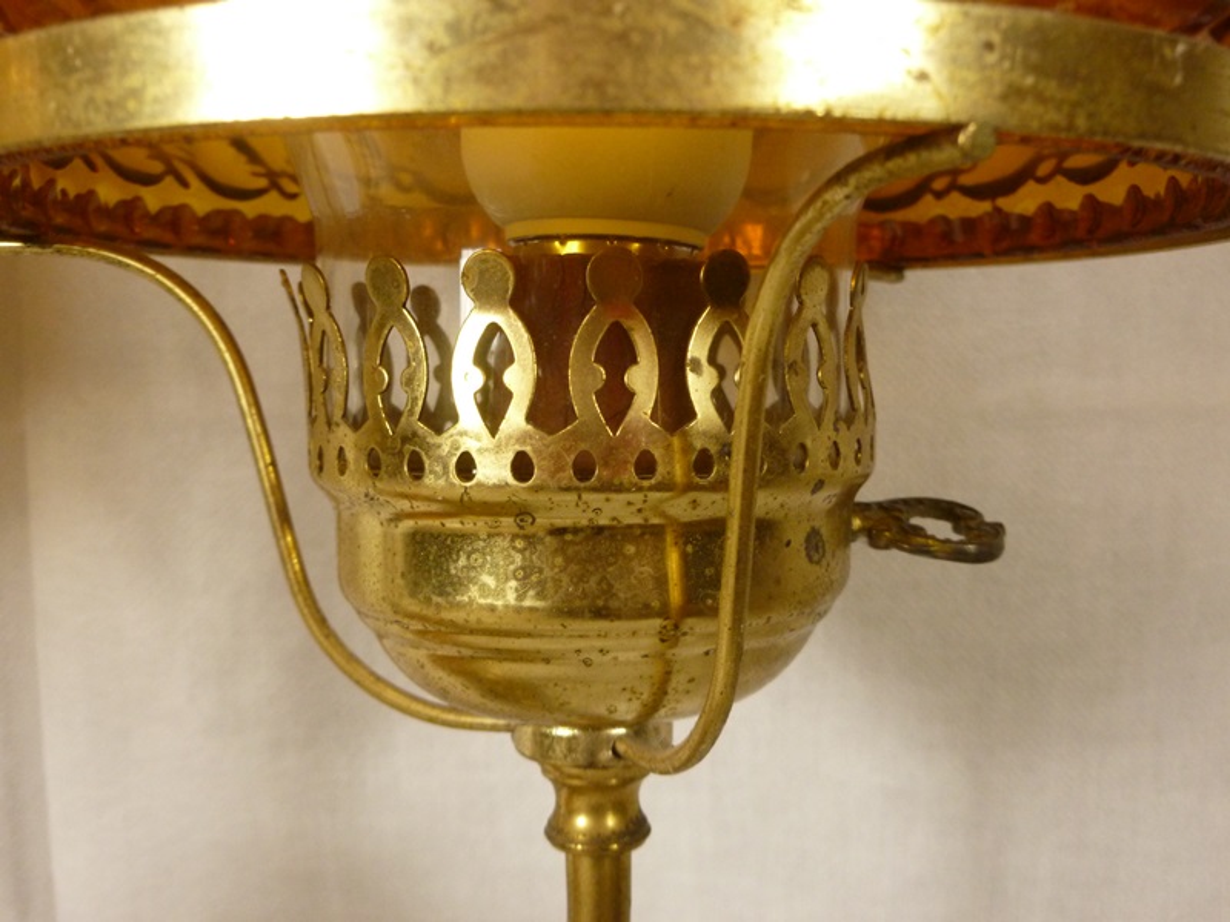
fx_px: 1208
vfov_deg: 41.8
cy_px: 461
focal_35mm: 34
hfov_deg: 54.0
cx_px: 615
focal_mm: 6.1
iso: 400
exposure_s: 1/100
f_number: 3.6
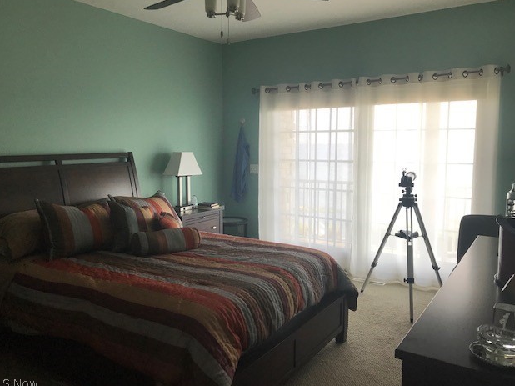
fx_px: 431
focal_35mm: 29
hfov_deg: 61.7
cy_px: 193
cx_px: 251
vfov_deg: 48.2
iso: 32
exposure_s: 1/120
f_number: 1.8
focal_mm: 3.99
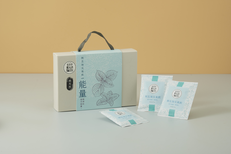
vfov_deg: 11.7
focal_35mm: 117
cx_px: 116
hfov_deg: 17.5
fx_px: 751
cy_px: 77
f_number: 11
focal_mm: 78
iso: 100
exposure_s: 1/250
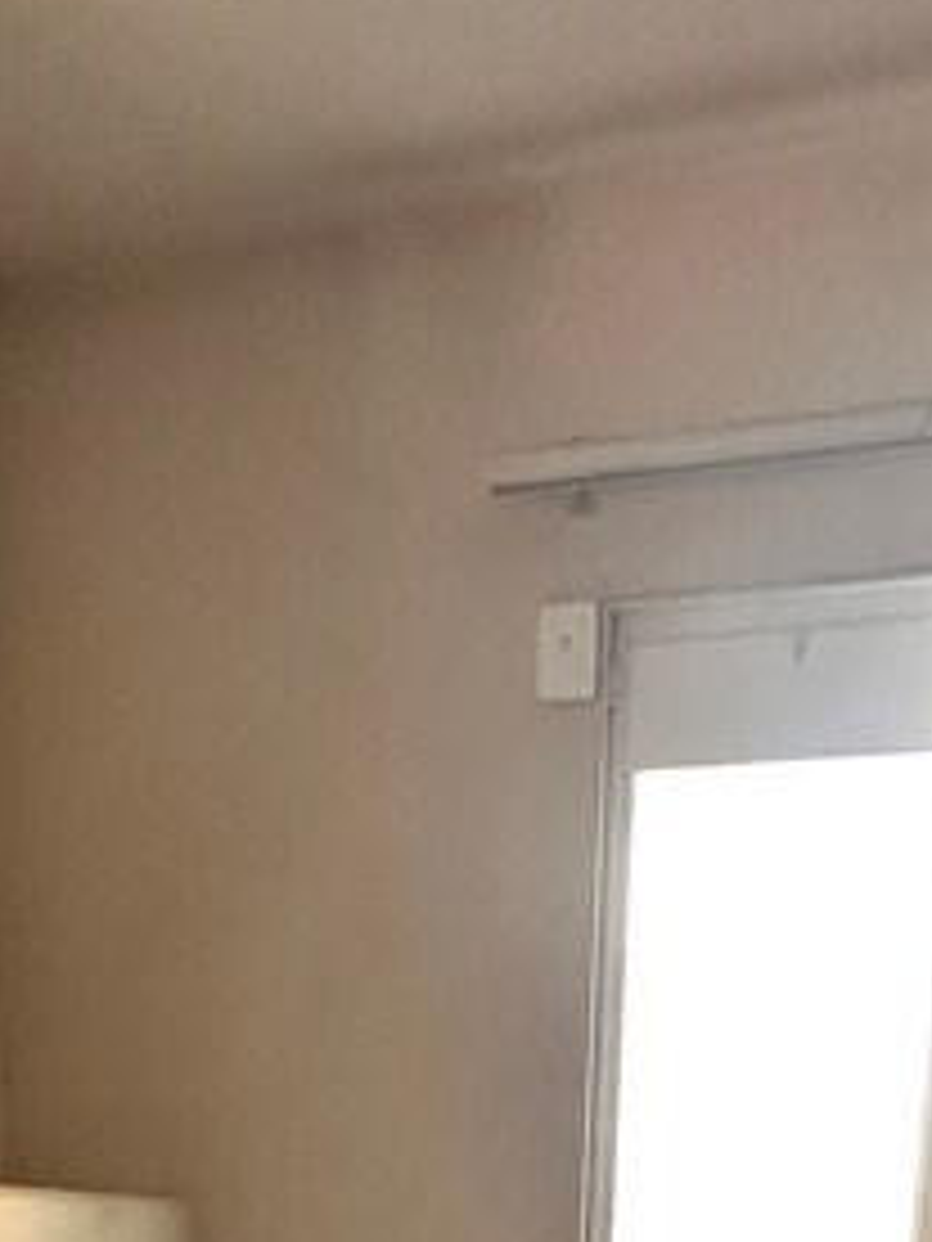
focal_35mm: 52
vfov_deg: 27.7
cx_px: 248
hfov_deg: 27.7
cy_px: 1768
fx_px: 1867
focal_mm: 2.22
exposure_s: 1/99
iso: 250
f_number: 2.2
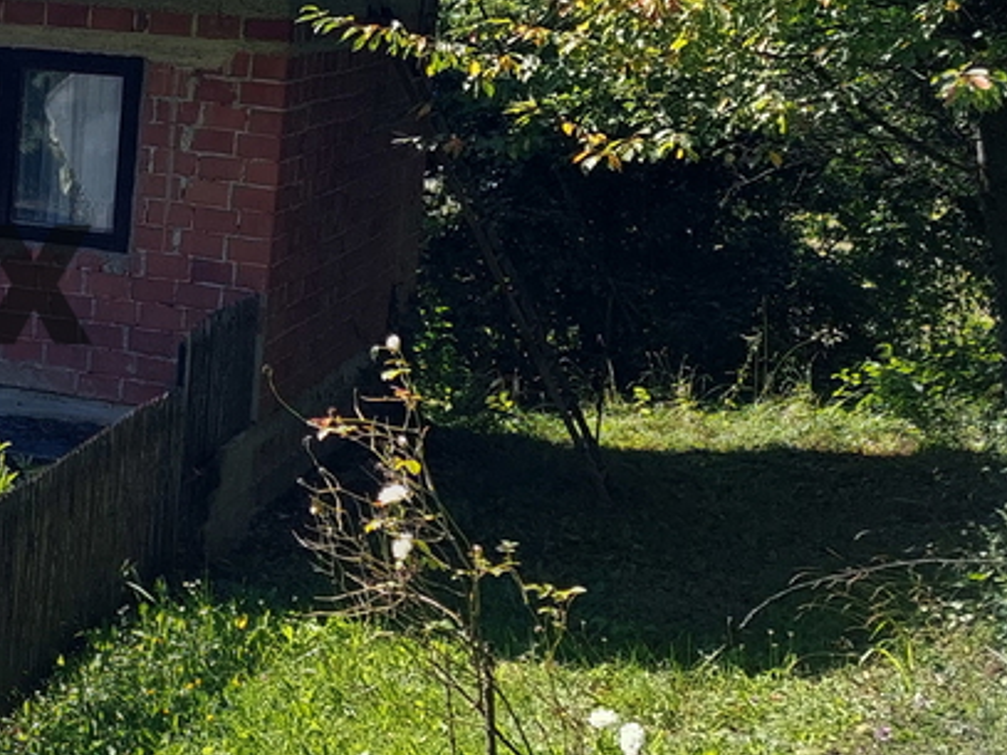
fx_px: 2472
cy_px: 92
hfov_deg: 20.1
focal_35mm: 85
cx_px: -475
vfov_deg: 17.1
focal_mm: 5.23
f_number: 1.8
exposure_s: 1/1278
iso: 40
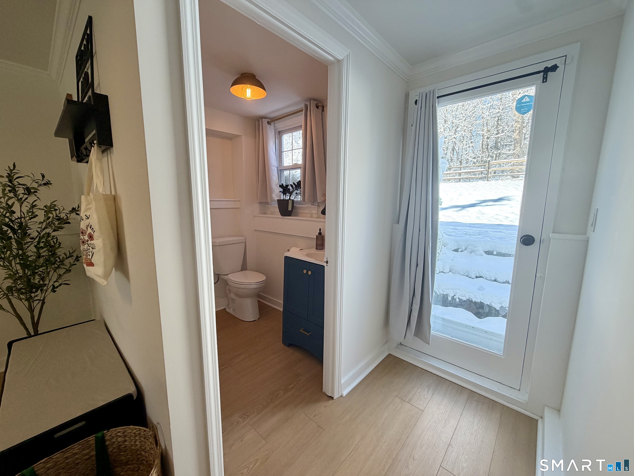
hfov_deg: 102.1
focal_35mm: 14
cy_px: 238
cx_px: 317
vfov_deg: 85.7
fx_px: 256
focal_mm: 2.22
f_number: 2.2
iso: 100
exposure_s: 1/120
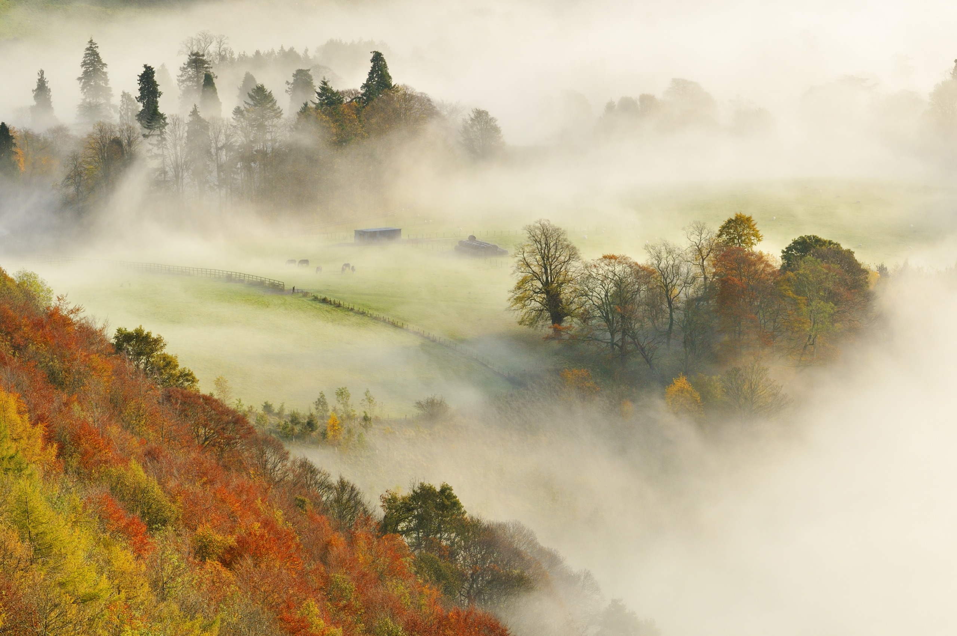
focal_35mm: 135
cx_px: 478
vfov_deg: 10.1
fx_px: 3584
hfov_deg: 15.2
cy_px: 318
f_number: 8
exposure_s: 1/200
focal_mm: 90
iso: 320
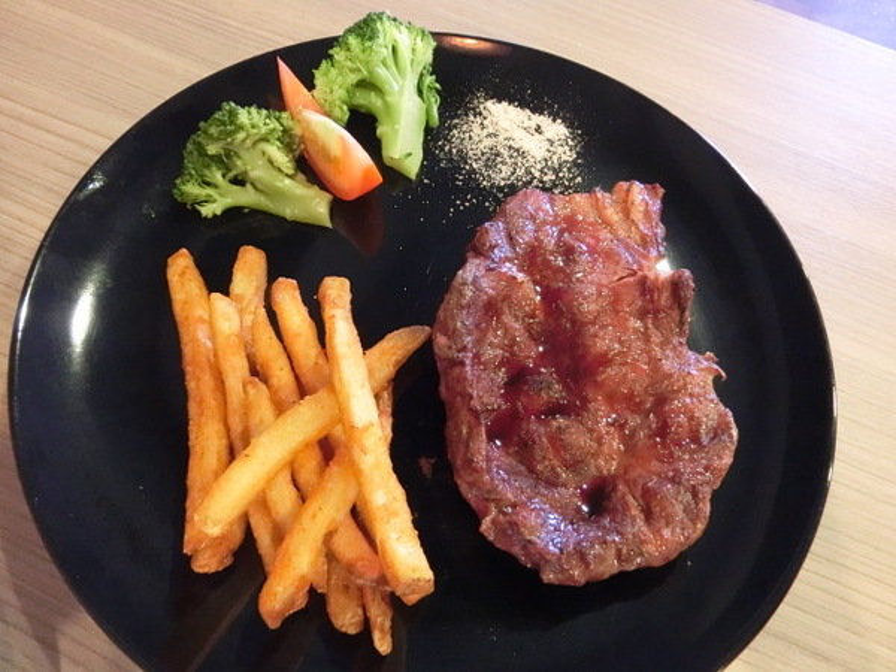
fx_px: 621
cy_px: 336
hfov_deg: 71.6
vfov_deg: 56.8
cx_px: 448
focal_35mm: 24
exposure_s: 1/8
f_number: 3
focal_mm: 4.24
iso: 800
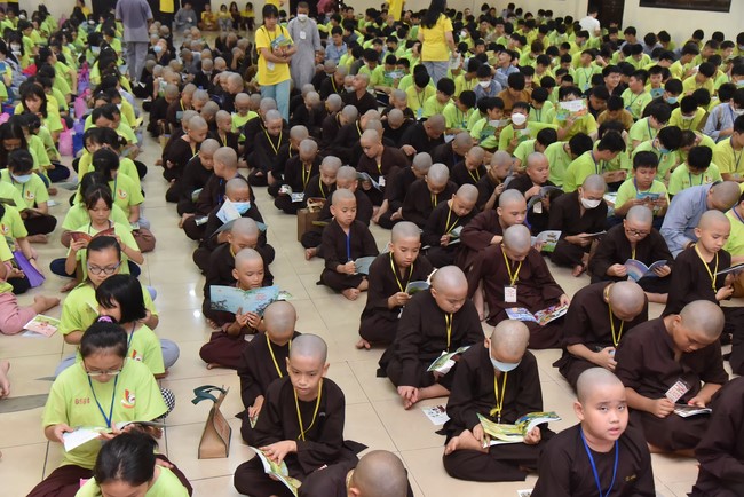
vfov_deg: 30.5
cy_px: 248
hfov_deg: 44.5
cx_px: 372
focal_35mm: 44
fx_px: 910
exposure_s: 1/125
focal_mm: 44
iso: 2500
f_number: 5
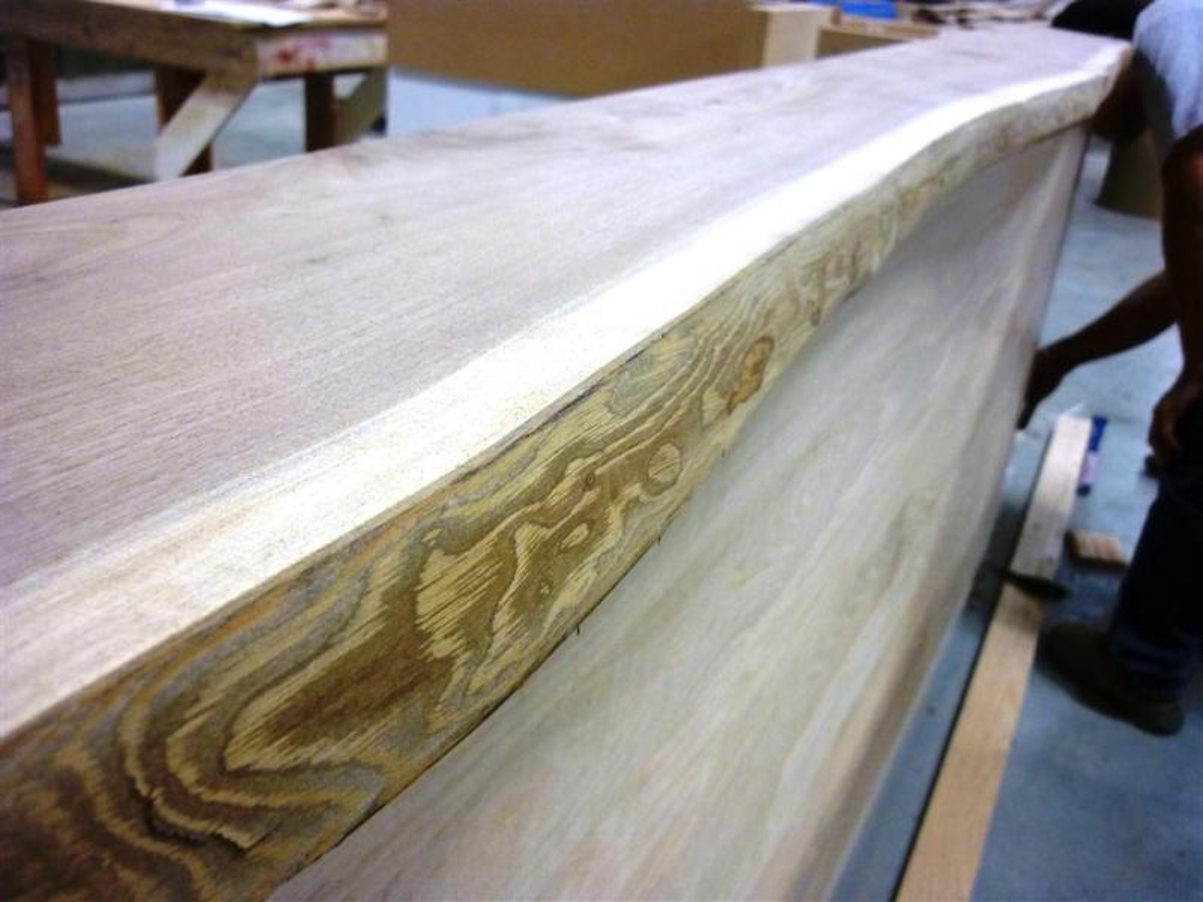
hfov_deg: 55.4
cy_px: 451
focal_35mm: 33
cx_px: 602
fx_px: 1147
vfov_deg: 42.9
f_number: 2.8
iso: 250
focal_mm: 5.5
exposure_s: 1/30
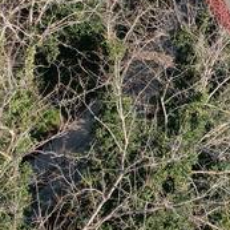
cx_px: 275
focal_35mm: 97
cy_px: -23
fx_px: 729
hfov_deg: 17.1
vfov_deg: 17.3
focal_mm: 8.38
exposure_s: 1/725
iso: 100
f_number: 2.8
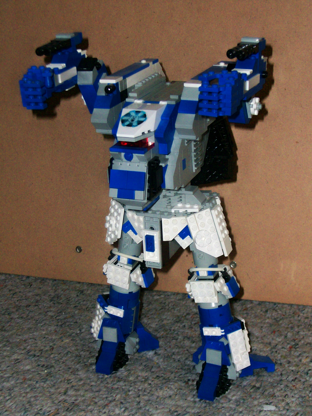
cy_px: 208
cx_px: 156
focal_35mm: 66
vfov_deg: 29.4
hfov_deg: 22.3
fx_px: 793
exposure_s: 1/76.6
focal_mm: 11
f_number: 4.1
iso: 160
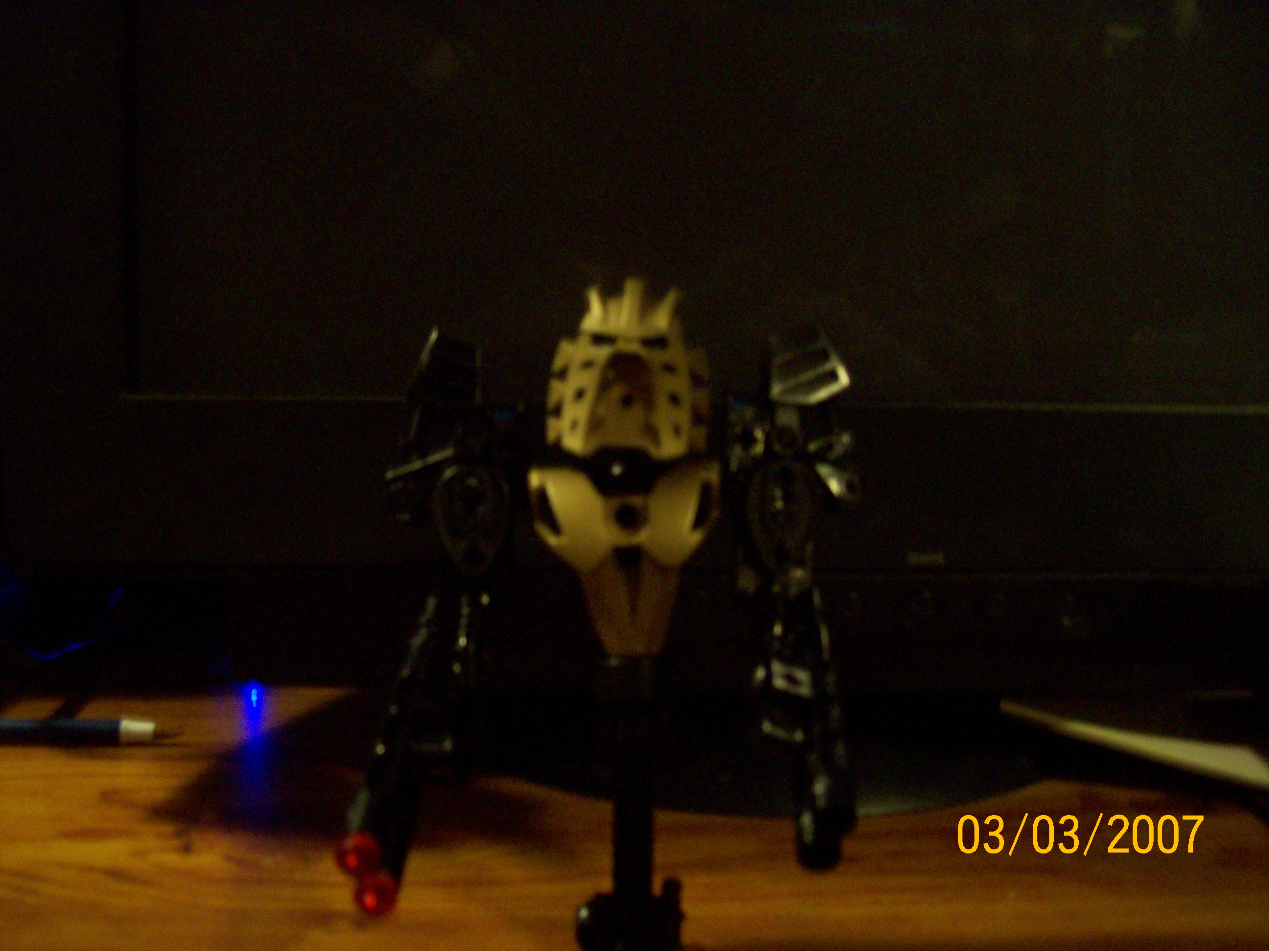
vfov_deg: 39.6
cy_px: 476
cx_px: 634
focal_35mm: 36
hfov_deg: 51.4
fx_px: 1319
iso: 160
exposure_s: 1/8
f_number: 2.7
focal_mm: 6
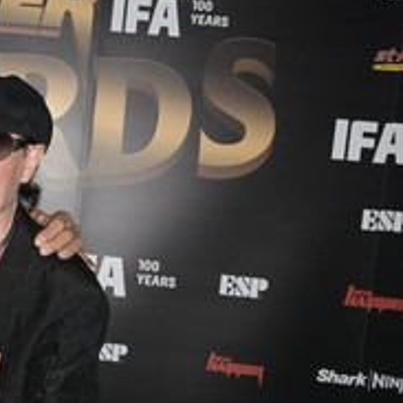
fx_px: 856
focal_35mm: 65
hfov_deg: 23.9
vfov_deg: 26.4
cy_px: 251
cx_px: -91
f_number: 5
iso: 640
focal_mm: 31
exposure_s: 1/200
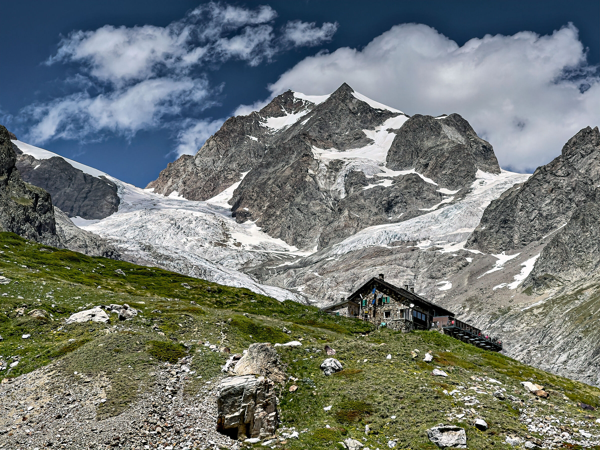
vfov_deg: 22.9
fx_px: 1109
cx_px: 300
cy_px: 225
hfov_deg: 30.3
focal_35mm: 64
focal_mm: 7.5
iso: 20
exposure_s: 1/2597
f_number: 2.2
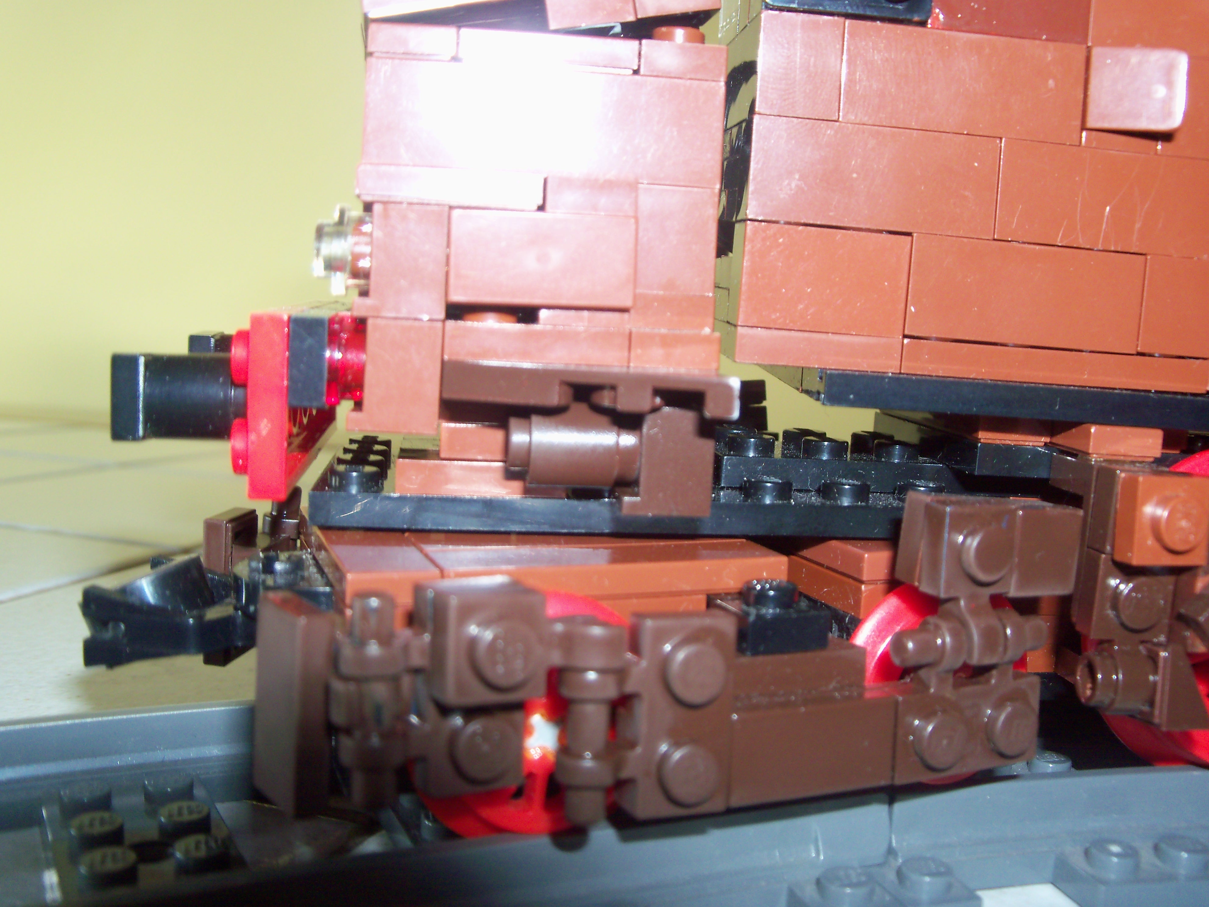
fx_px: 1222
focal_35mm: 35
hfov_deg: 52.6
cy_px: 454
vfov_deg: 40.7
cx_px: 604
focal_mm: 6.3
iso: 100
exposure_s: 1/30
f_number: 3
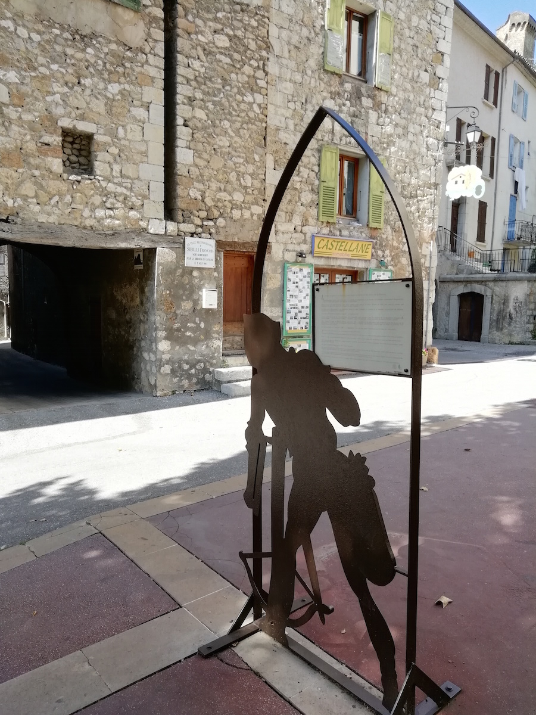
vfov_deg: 67.3
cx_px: 268
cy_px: 358
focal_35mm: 26
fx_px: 537
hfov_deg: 53.1
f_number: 2.2
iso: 50
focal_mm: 3.21
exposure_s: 1/390
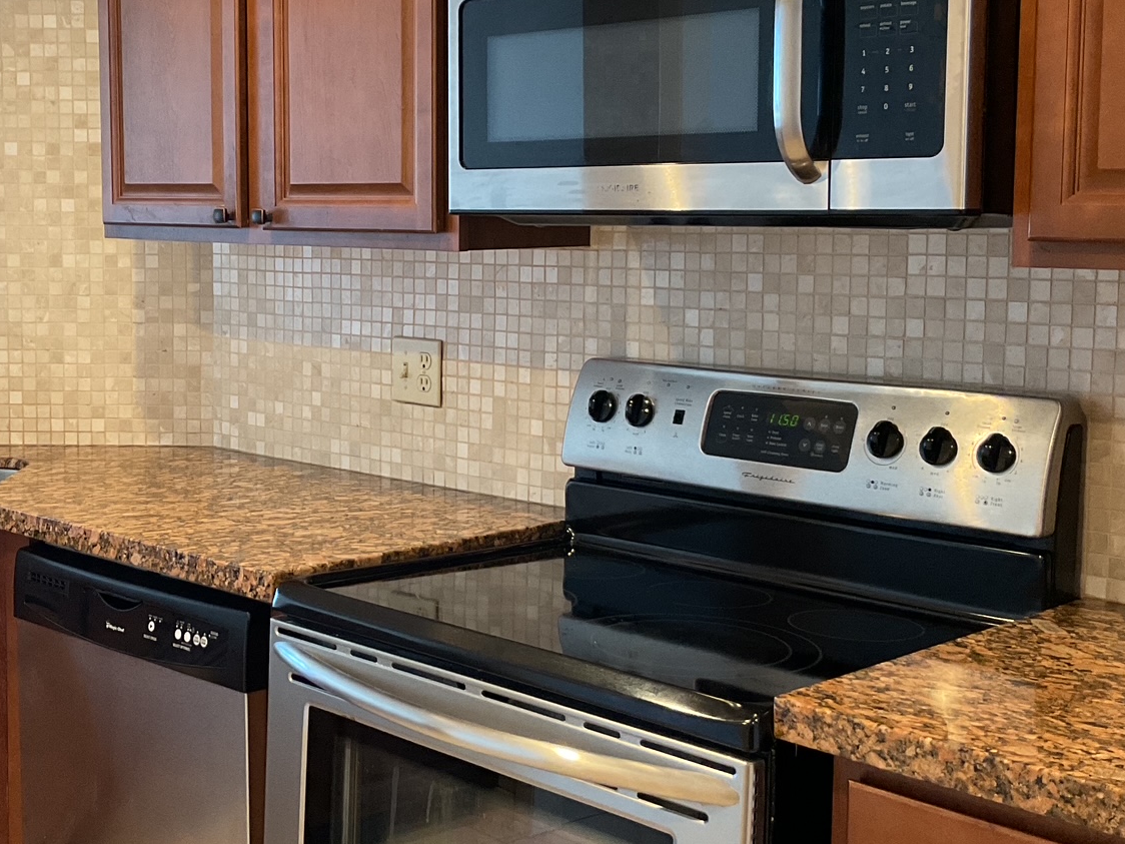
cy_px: 346
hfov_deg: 36.6
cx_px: 405
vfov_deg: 28.0
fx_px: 1690
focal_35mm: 52
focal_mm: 3
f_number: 1.8
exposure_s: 1/60
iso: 160
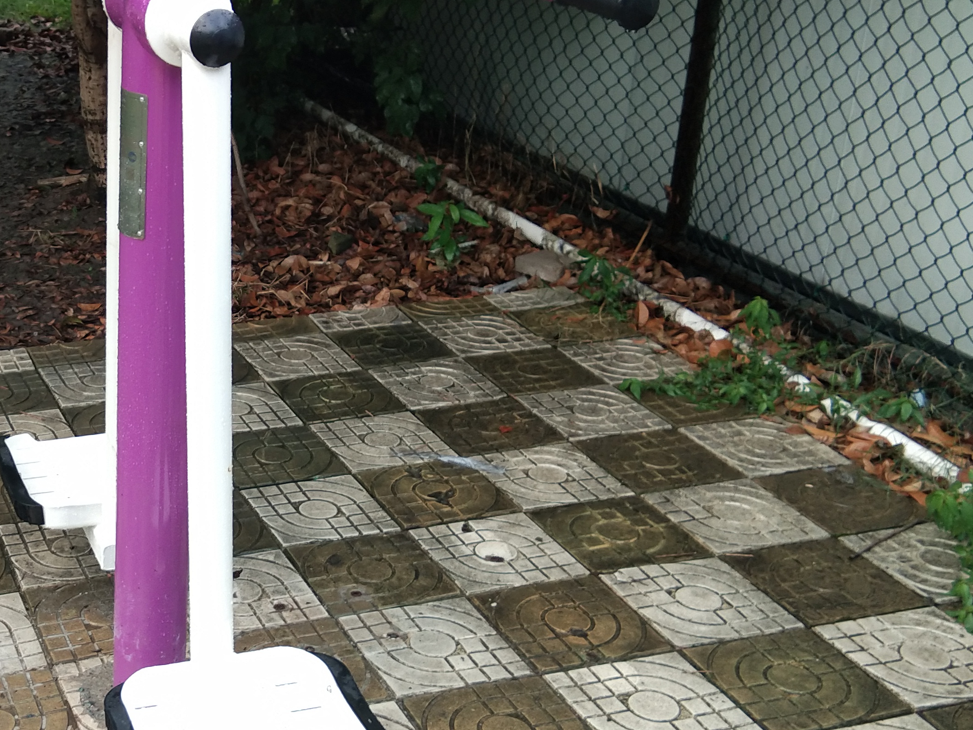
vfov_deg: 24.0
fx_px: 1715
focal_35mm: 61
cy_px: 401
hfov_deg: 30.6
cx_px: 146
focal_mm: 3.69
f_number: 2.2
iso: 100
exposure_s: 1/100
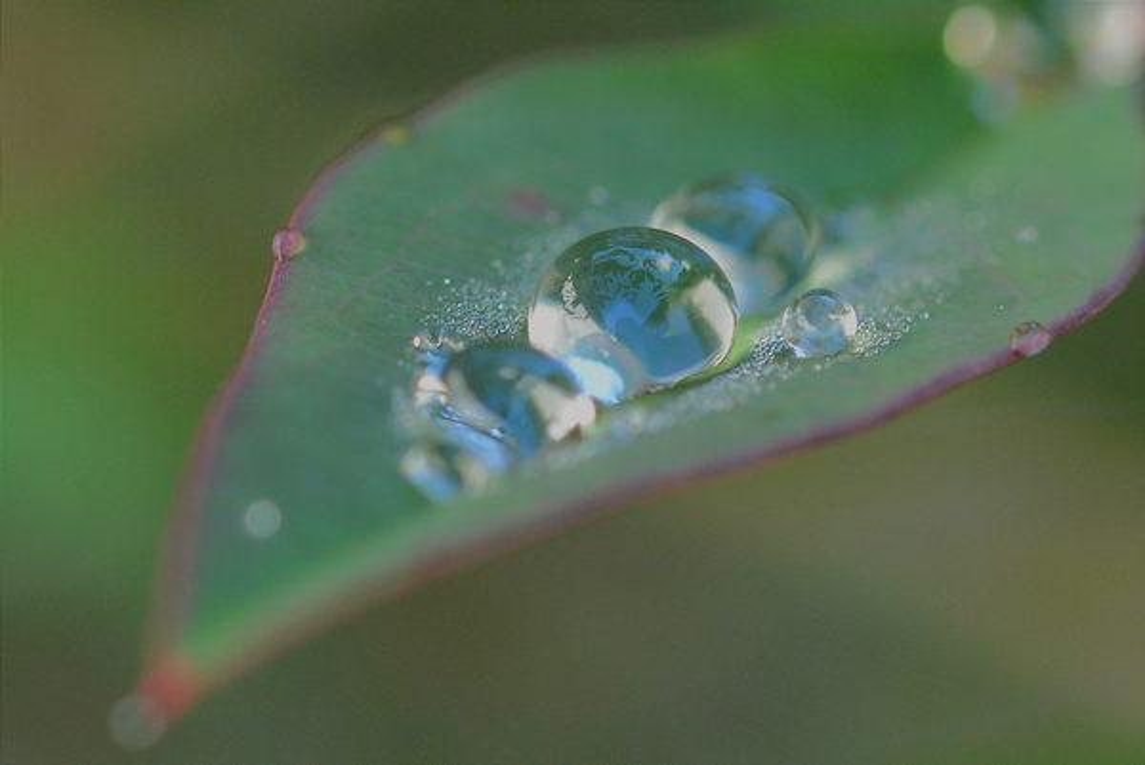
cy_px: 382
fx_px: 5013
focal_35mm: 158
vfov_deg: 8.7
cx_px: 572
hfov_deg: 13.0
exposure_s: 1/80
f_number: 8
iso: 400
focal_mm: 105
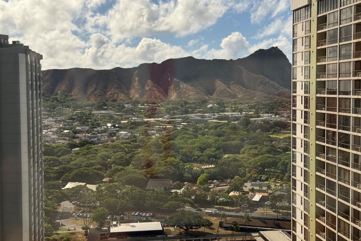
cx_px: 180
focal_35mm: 50
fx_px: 501
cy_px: 112
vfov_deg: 27.0
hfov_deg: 39.6
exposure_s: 1/5587
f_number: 1.78
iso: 80
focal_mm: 6.76
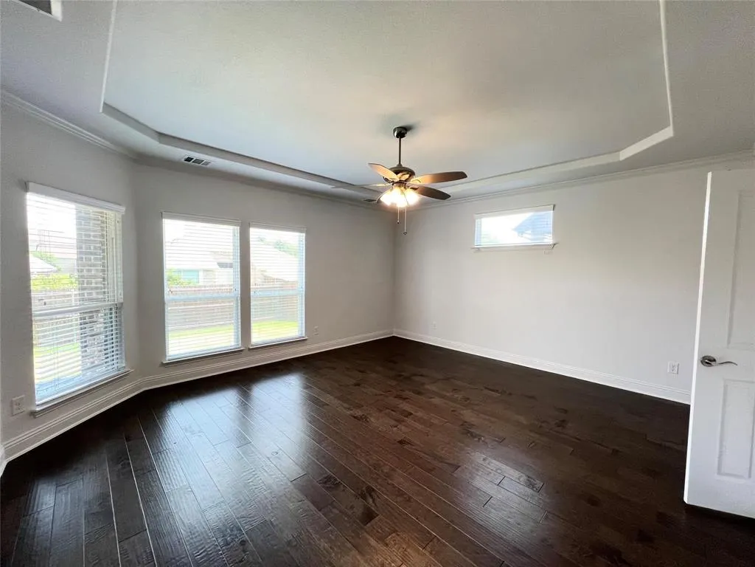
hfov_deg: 106.2
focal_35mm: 13
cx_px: 378
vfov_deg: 89.9
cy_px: 284
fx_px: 284
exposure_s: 1/120
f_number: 1.8
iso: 100
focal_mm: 1.57
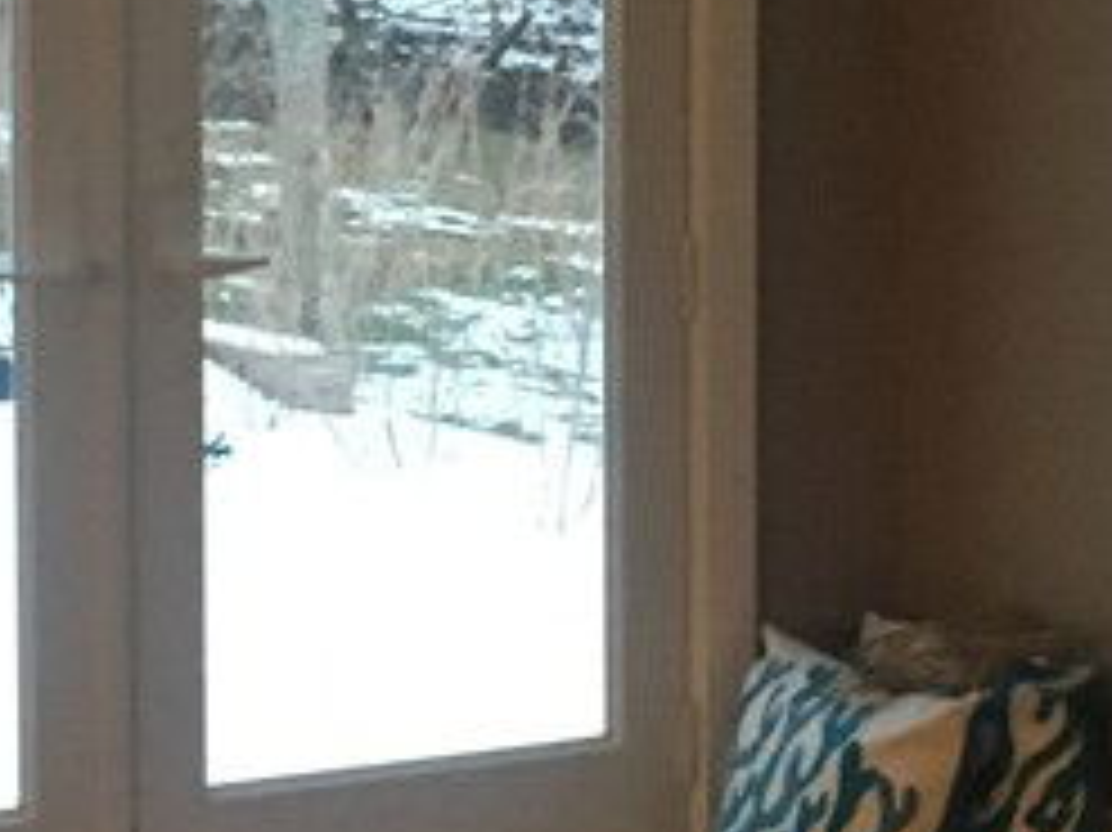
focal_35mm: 141
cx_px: 225
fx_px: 4527
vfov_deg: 10.5
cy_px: 153
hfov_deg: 13.9
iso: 200
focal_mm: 4.15
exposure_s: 1/15
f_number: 2.2
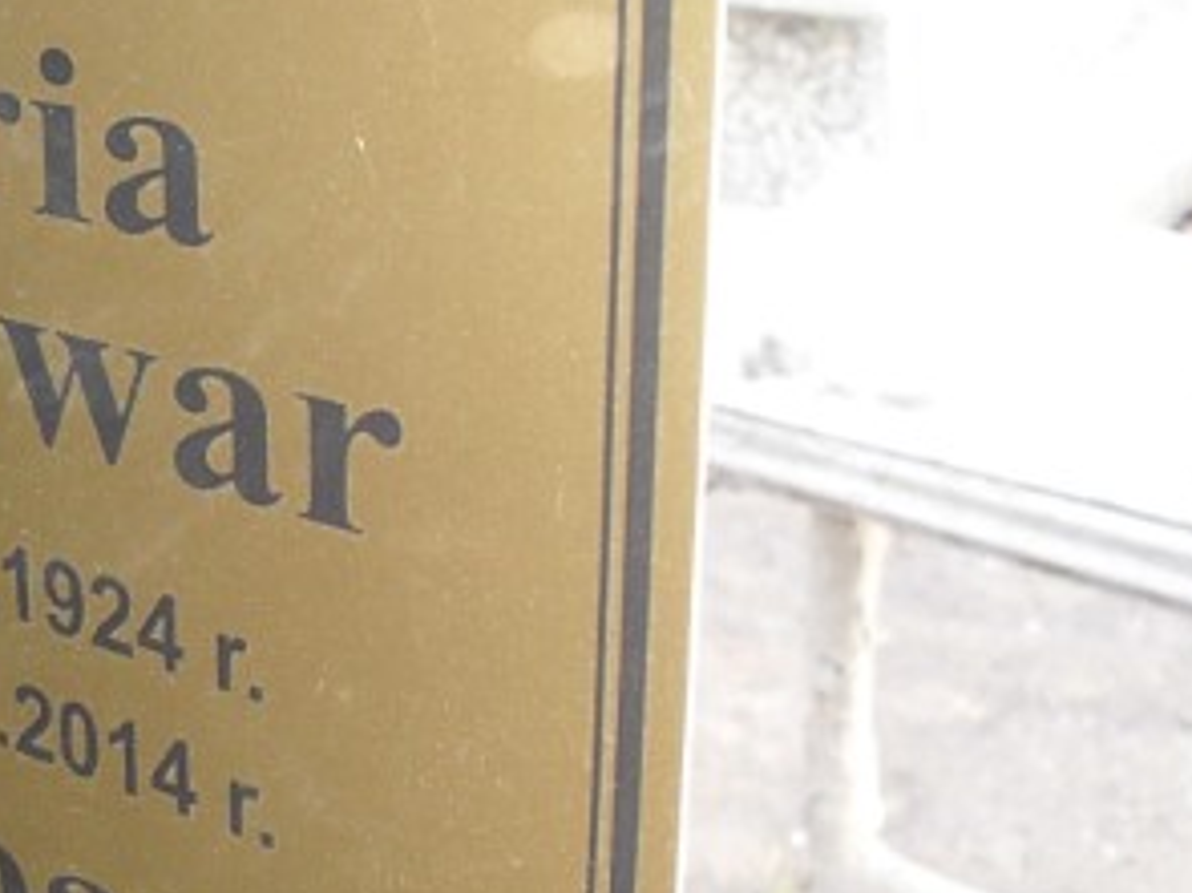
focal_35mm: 76
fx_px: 2616
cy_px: 594
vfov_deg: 19.3
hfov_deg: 25.2
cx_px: 210
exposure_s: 1/45
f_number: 3.2
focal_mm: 6.3
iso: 200
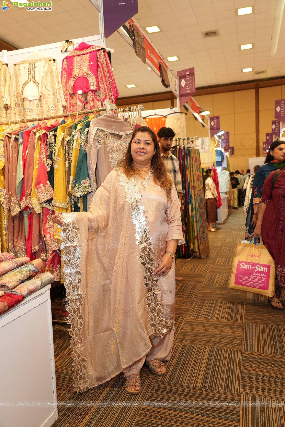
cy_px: 214
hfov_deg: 47.9
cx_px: 142
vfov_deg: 67.4
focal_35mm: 27
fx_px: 321
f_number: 4
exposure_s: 1/125
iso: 1000
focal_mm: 27
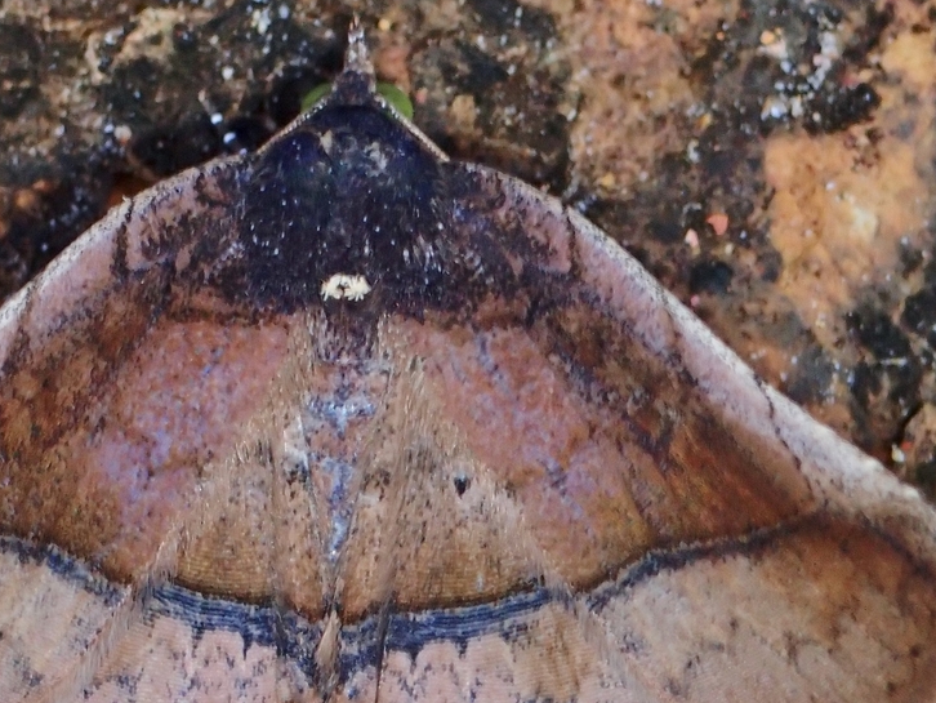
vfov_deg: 9.5
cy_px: 382
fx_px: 4247
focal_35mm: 157
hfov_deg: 12.6
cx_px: 349
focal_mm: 18
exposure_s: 1/200
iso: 200
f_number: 6.3
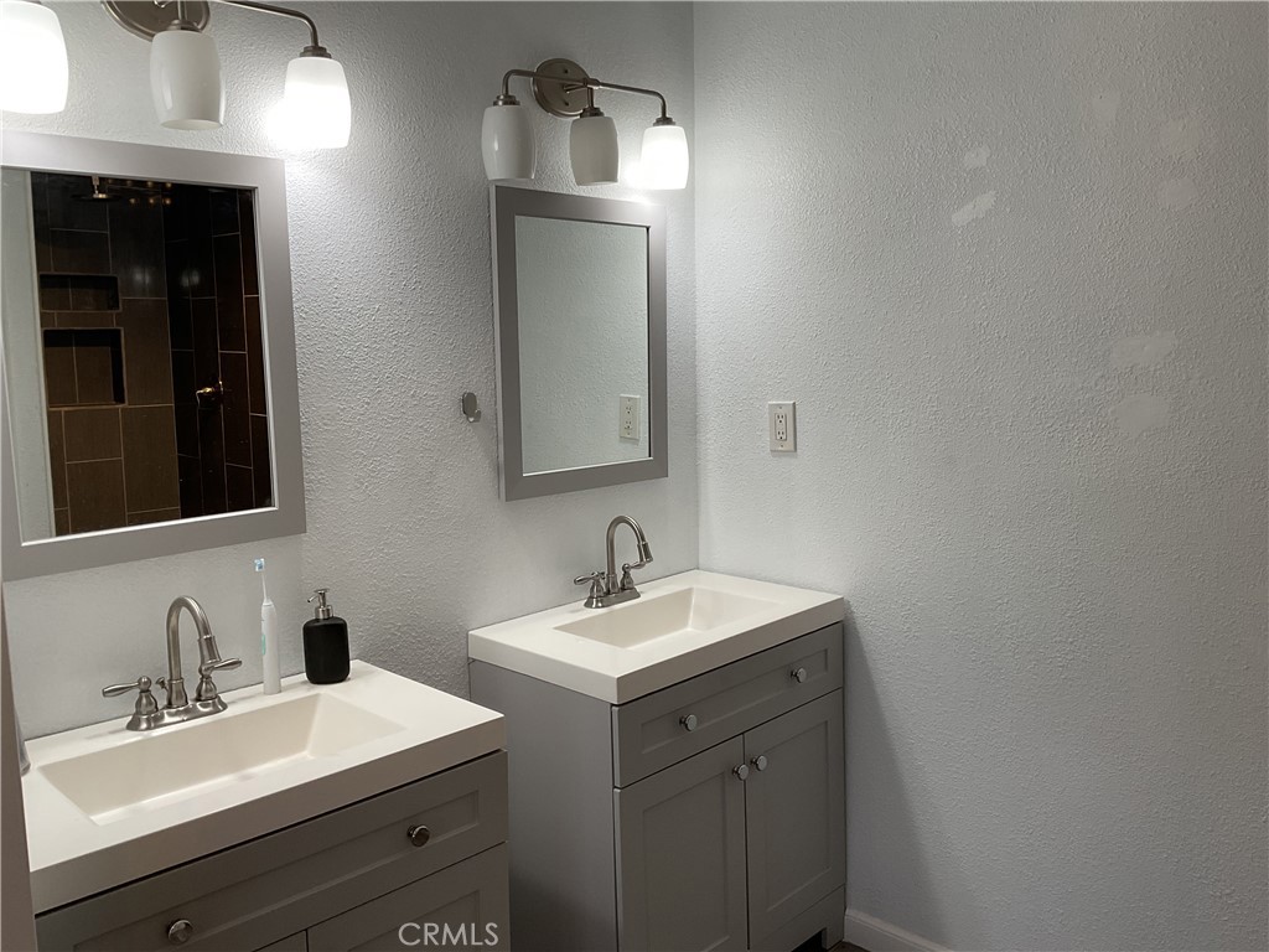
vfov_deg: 48.2
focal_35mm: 29
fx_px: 1063
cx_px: 634
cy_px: 476
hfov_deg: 61.7
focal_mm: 3
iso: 40
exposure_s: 1/120
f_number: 1.8
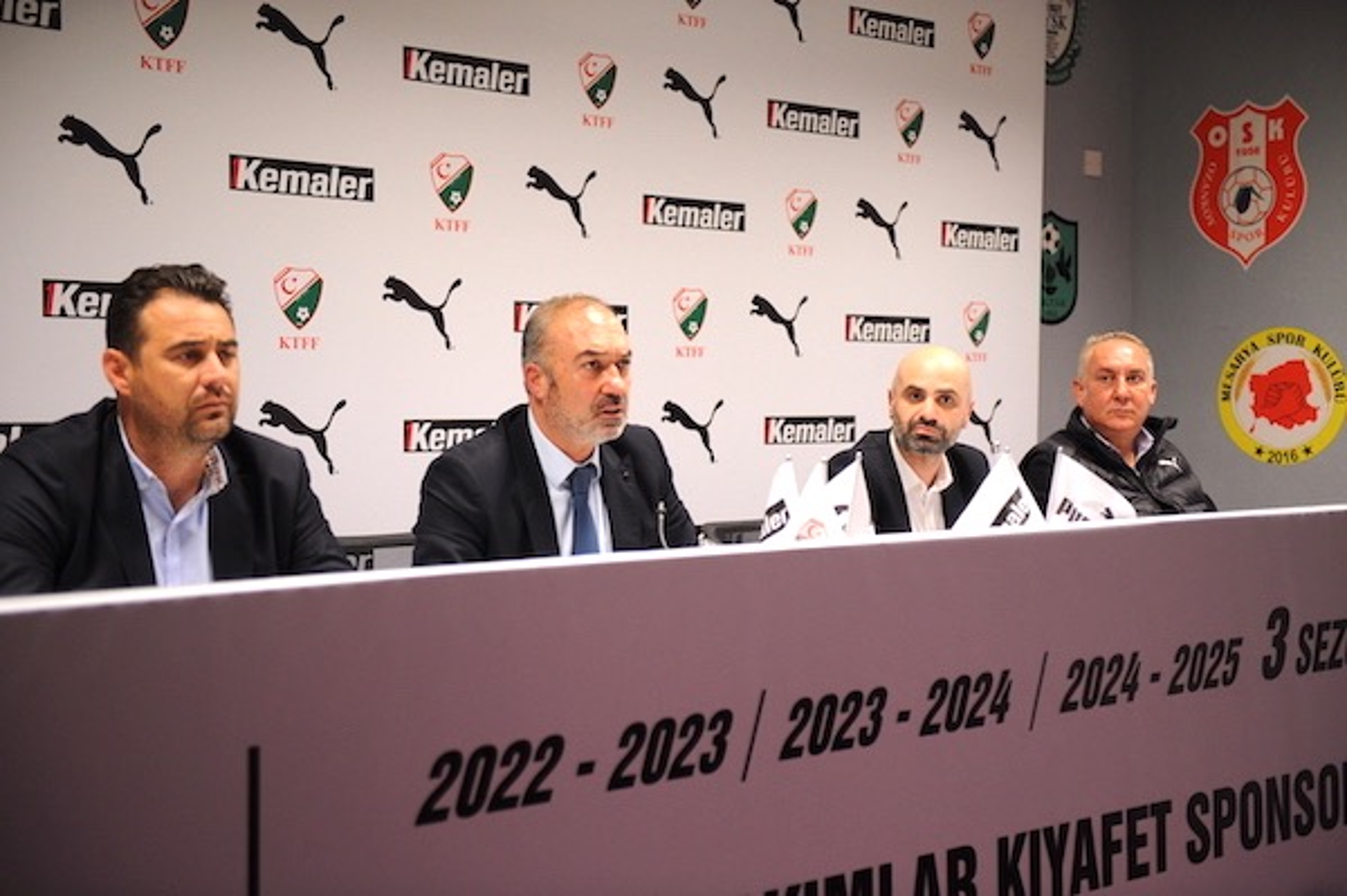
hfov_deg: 39.6
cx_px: 674
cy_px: 448
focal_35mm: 50
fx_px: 1869
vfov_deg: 26.9
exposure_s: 1/160
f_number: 2.8
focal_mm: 50
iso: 1250
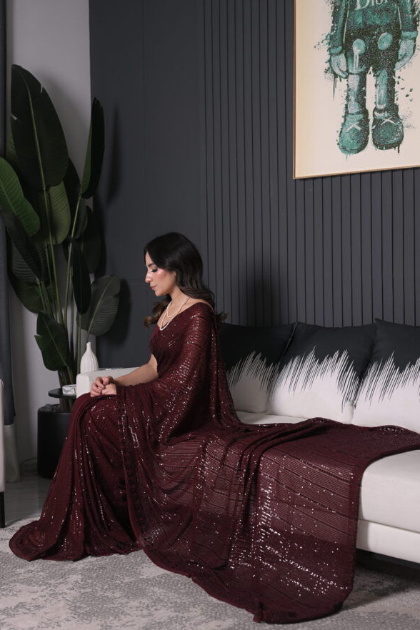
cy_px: 316
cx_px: 206
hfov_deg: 26.5
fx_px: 892
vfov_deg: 38.9
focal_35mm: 51
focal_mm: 50
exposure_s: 1/250
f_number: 4.5
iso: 160
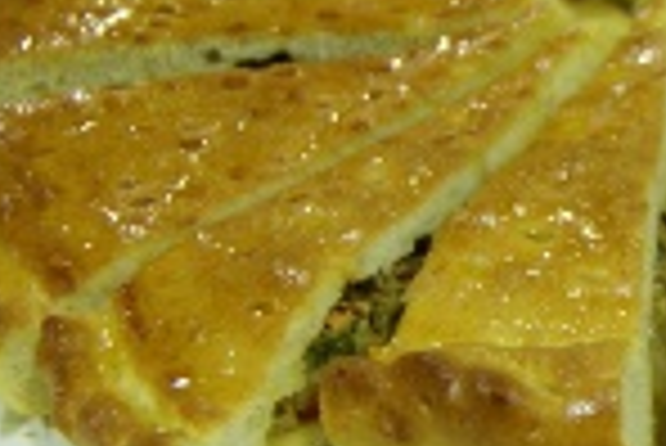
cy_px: 162
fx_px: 2018
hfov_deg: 17.8
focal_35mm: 109
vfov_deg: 12.6
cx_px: 810
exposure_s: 1/13
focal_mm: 24
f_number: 4
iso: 400
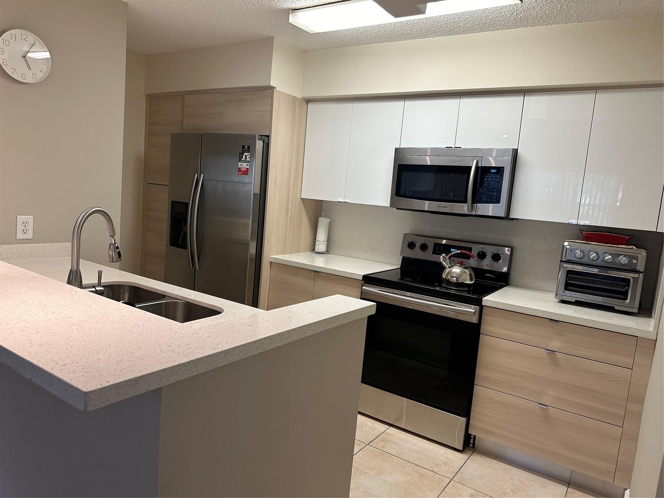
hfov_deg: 71.6
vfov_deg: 56.8
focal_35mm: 24
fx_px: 460
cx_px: 332
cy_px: 249
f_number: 1.78
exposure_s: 1/120
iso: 200
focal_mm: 6.86
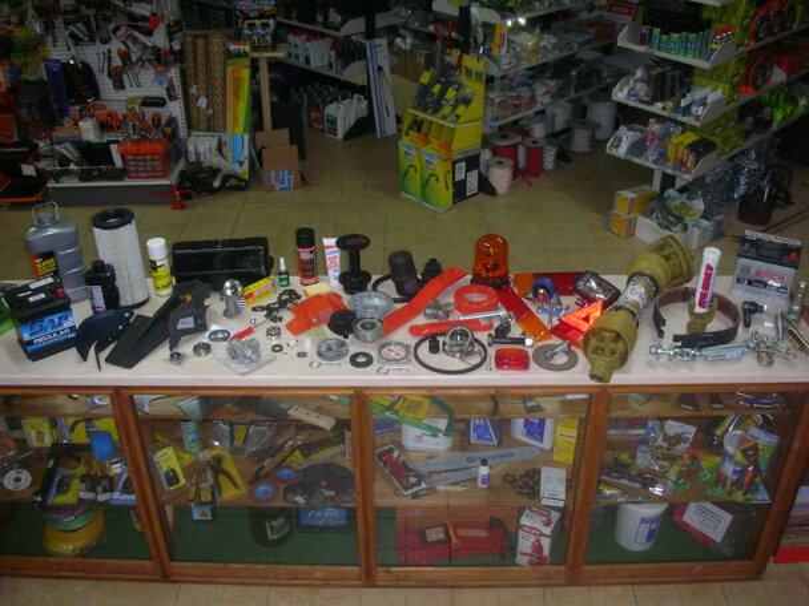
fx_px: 818
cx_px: 404
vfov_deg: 40.7
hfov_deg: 52.6
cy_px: 303
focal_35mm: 35
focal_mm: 5.8
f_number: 3
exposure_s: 1/60.1
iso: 96
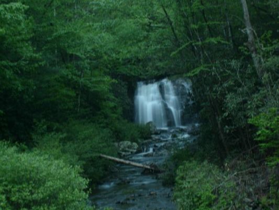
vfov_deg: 14.0
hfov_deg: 18.5
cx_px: 140
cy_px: 105
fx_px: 855
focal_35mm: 106
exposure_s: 2
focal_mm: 17.4
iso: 80
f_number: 4.9
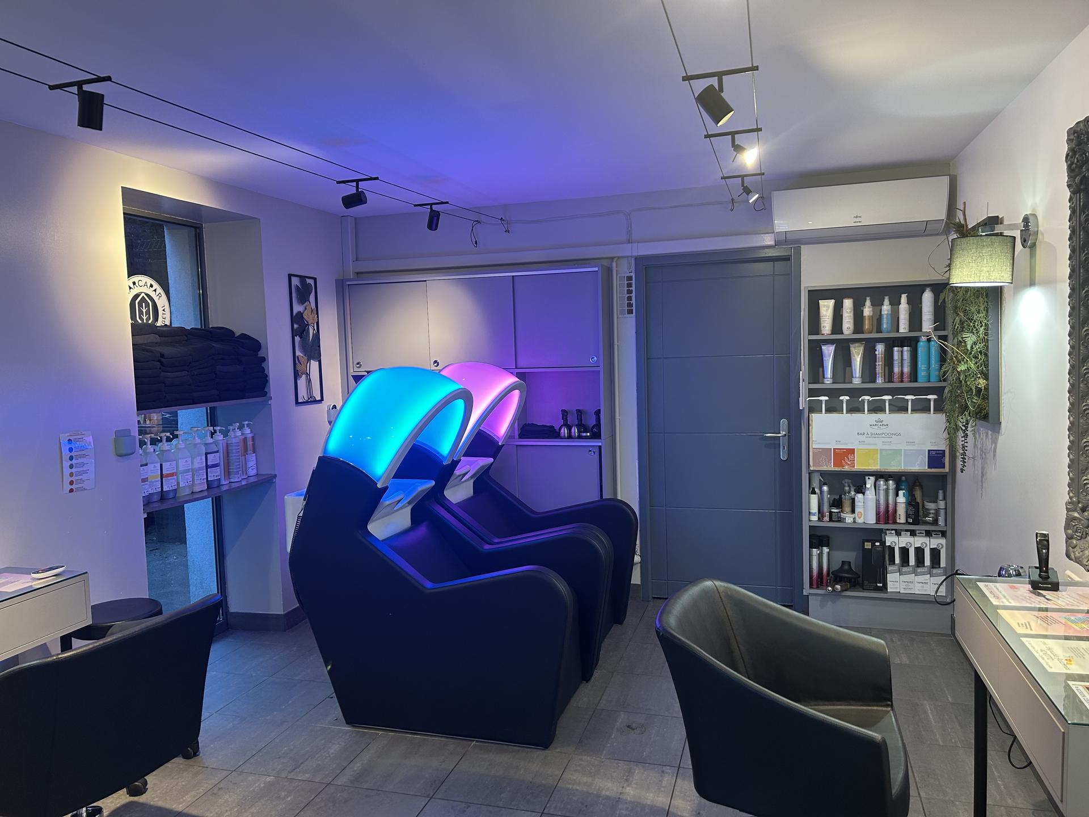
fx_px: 818
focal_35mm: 26
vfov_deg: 53.1
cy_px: 408
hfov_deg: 67.3
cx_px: 544
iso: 100
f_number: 1.5
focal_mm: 5.7
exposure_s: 1/50
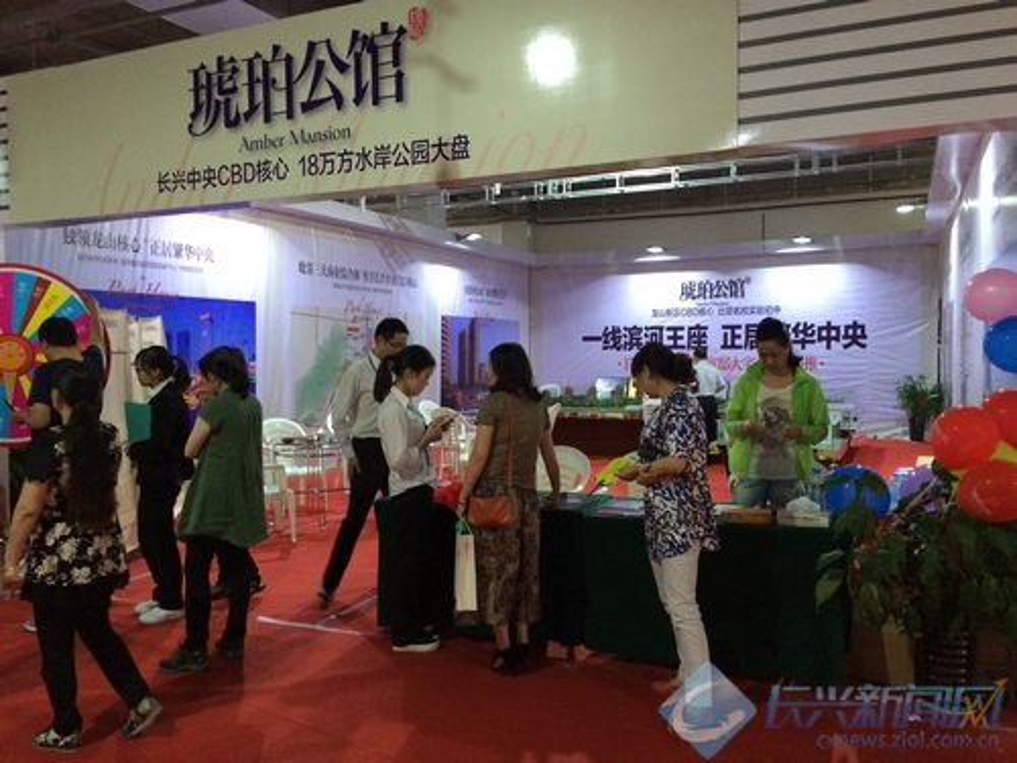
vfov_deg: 48.2
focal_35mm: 29
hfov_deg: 61.7
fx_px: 852
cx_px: 508
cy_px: 382
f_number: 2.2
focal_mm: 4.15
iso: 320
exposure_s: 1/30
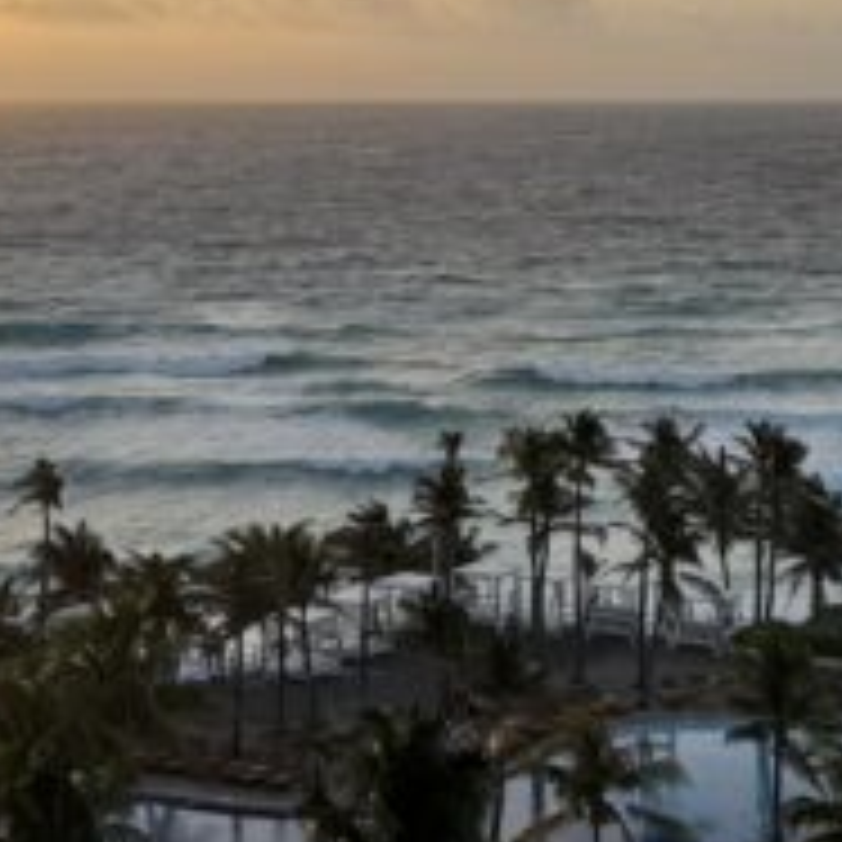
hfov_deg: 19.9
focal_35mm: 87
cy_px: 108
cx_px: 518
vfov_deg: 19.6
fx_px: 2394
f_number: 1.78
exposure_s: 1/2299
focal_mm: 6.76
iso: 80
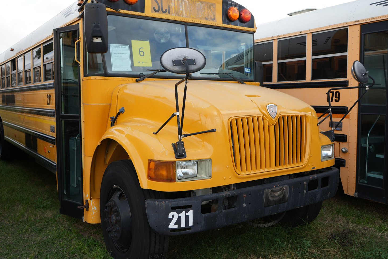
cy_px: 117
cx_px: 191
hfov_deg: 55.8
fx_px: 366
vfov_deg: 38.8
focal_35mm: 34
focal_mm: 29
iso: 100
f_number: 4.5
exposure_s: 1/200
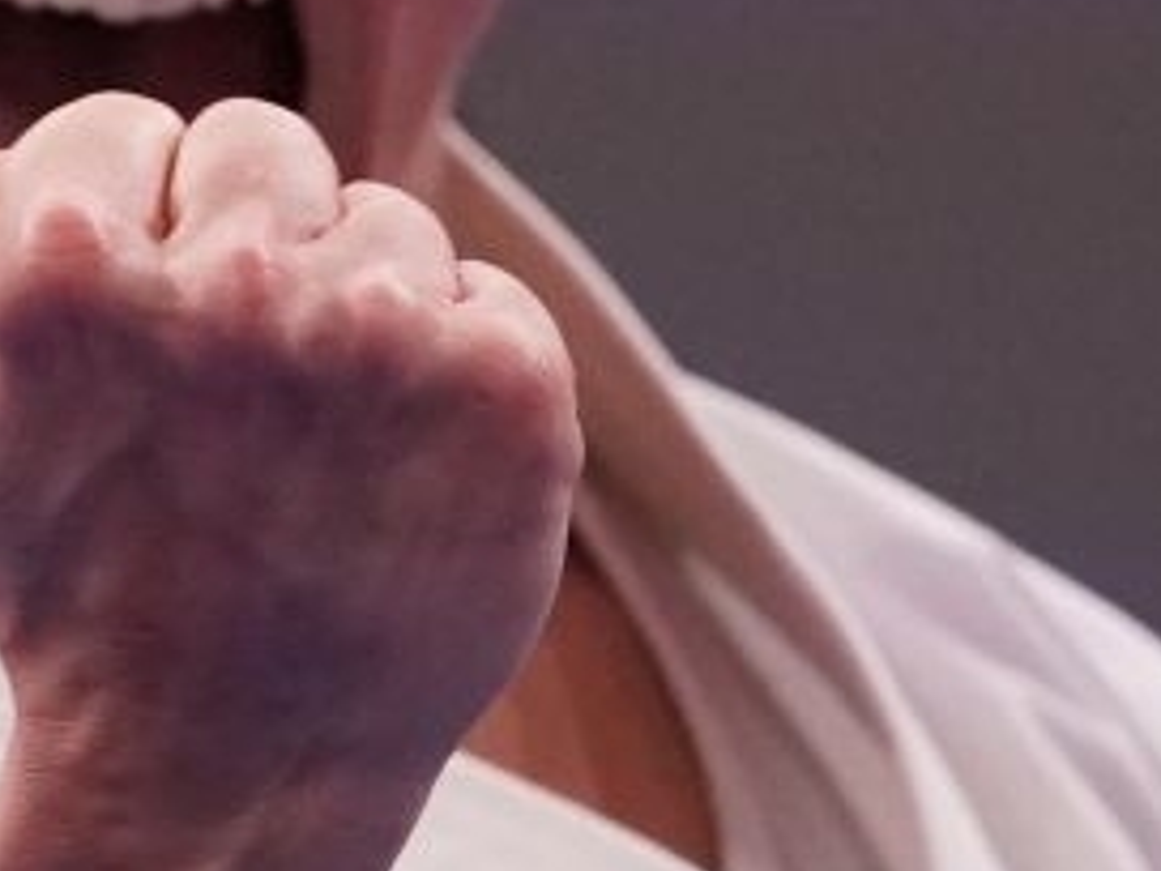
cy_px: 581
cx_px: 555
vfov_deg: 0.7
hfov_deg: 0.9
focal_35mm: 2141
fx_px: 71808
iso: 6400
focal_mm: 336
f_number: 5.6
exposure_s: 1/500
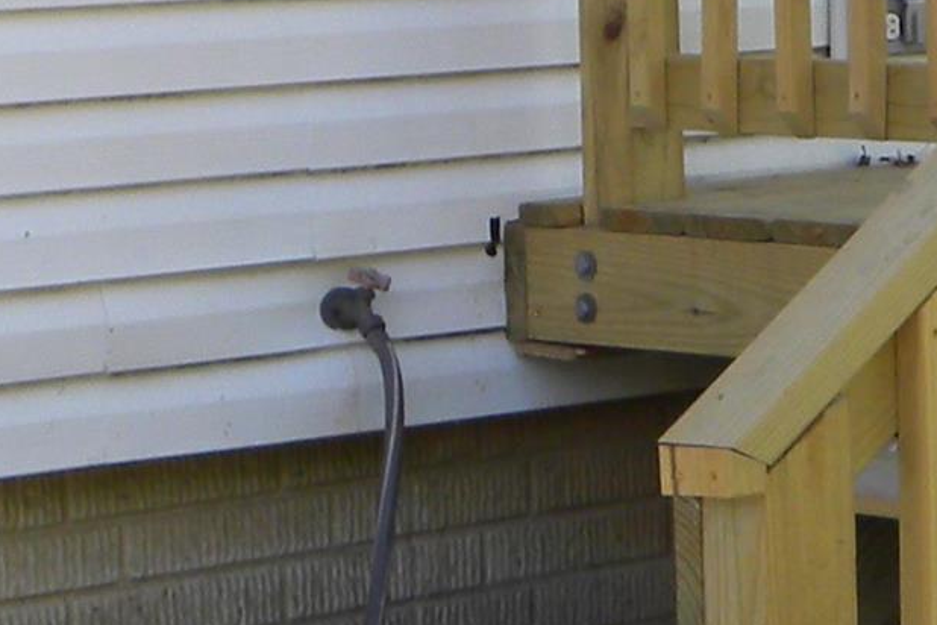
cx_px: 1010
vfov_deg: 6.4
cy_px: -316
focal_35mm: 212
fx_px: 5517
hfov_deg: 9.6
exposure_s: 1/78
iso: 68
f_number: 3.2
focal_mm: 7.3
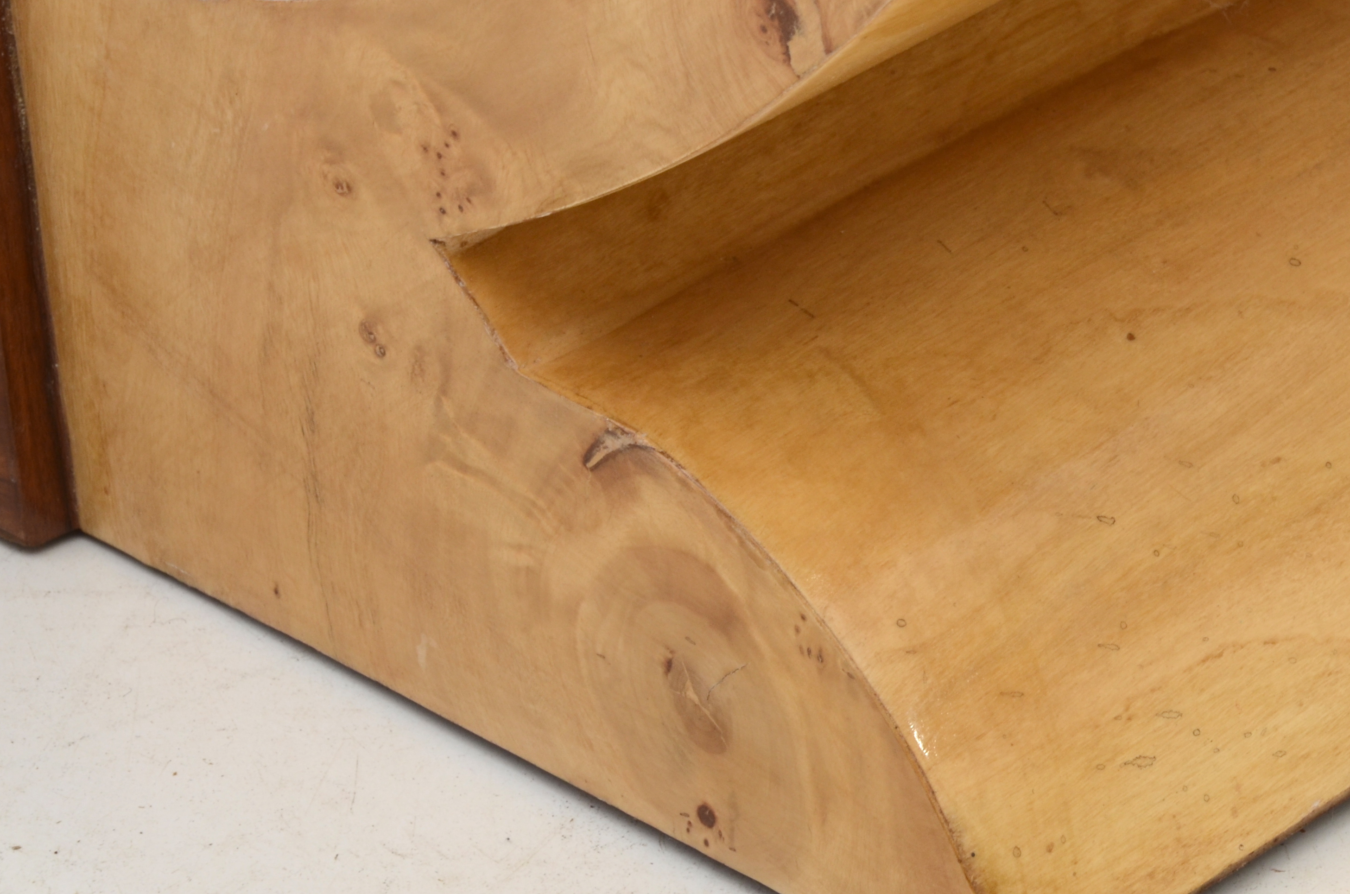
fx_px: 7596
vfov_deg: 6.7
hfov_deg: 10.1
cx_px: 1024
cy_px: 310
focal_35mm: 203
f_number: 11
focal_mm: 80
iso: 200
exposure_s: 1/125
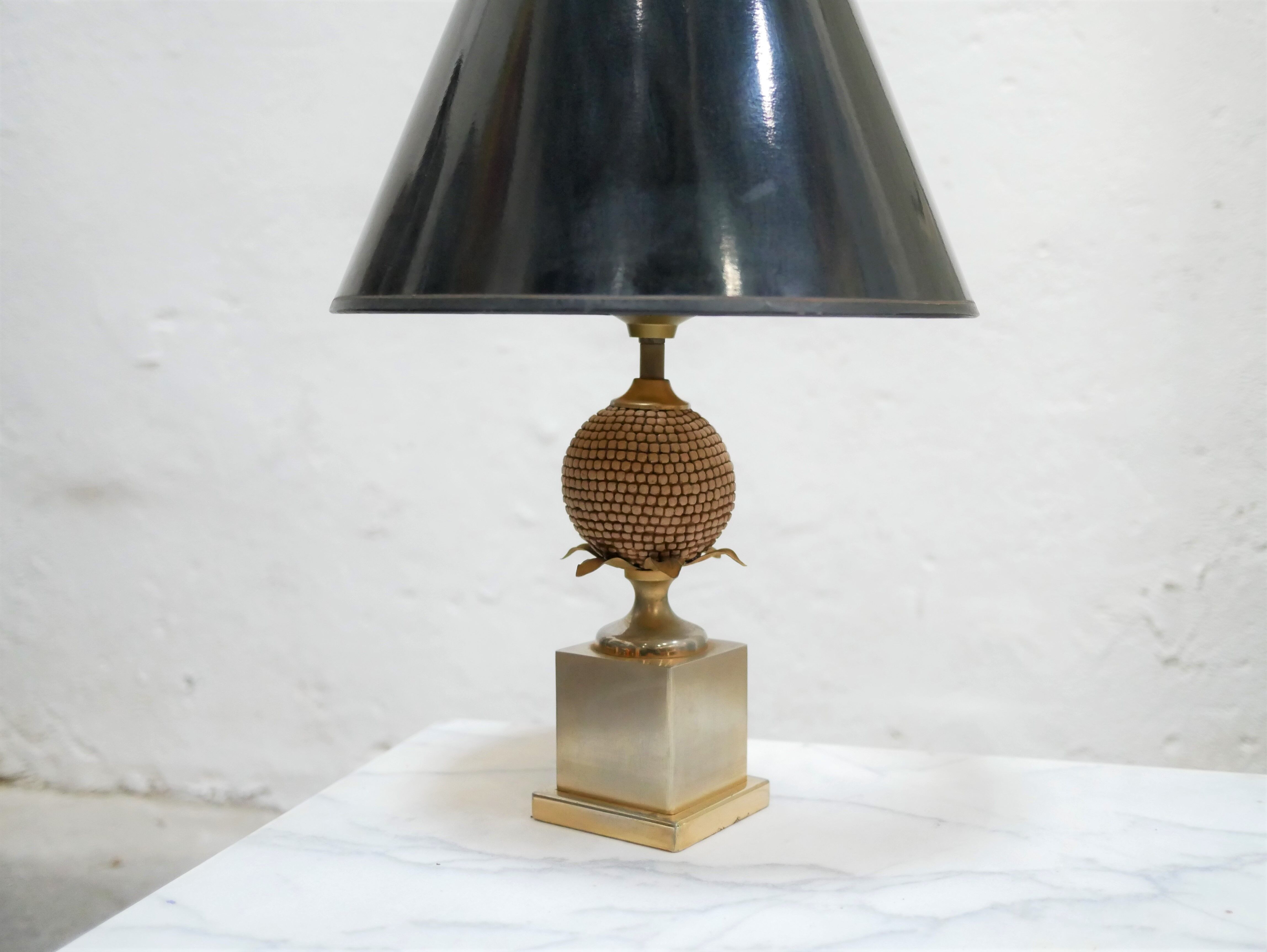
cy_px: 476
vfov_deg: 36.0
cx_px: 634
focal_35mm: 40
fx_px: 1465
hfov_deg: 46.8
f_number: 1.7
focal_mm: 20
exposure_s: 1/60
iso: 2500
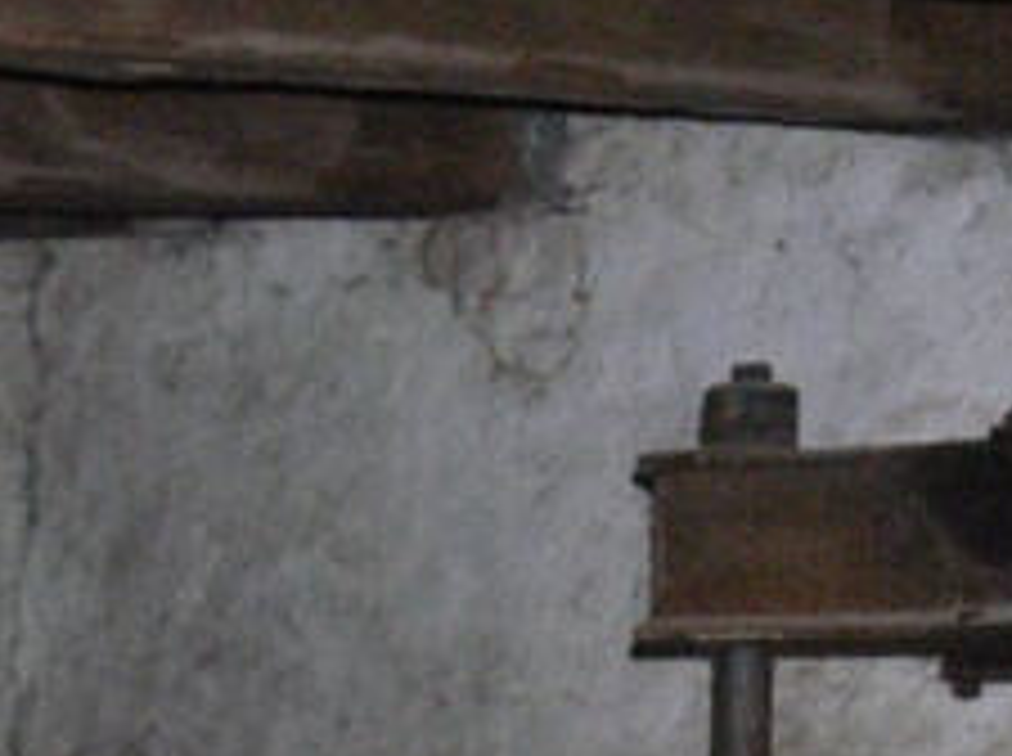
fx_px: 3911
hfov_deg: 13.5
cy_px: 999
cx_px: -711
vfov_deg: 10.8
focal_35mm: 134
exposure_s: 1/30
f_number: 2.8
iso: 400
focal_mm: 8
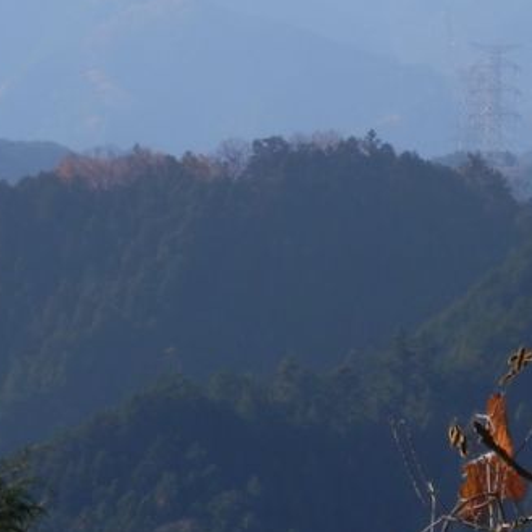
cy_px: 135
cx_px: 467
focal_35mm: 228
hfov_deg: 7.7
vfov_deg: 7.7
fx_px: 3964
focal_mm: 19
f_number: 5
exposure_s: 1/500
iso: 80
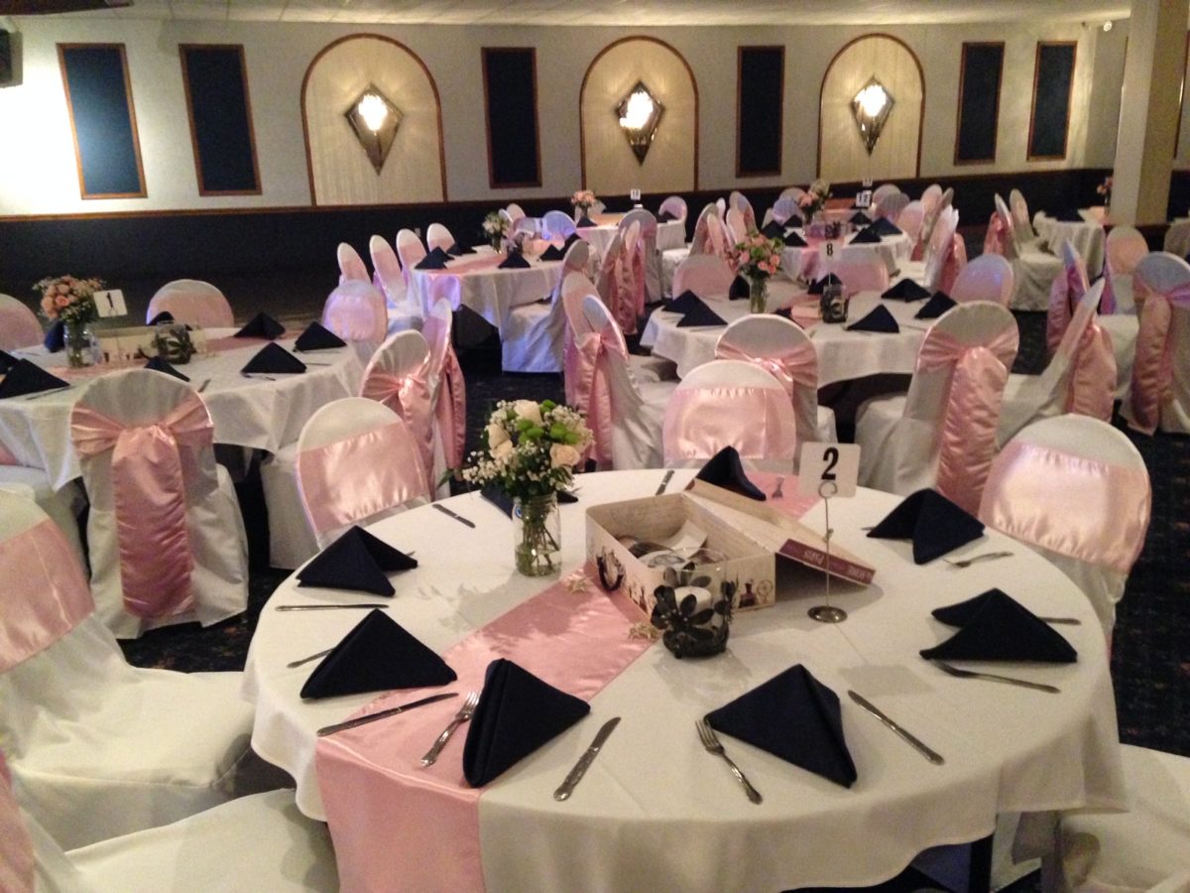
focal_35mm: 33
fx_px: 1134
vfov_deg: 42.9
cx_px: 595
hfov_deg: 55.4
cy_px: 446
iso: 640
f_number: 2.4
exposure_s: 1/15
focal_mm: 4.12
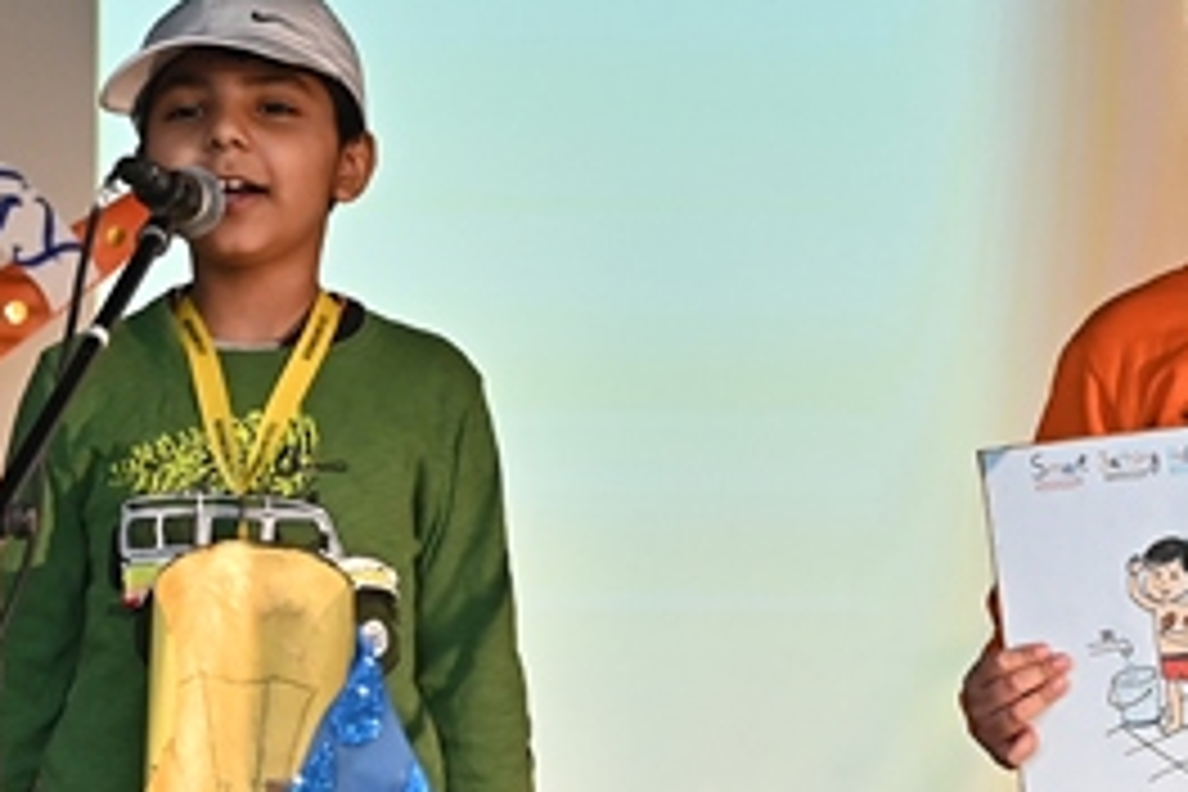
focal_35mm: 198
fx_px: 6533
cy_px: 781
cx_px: 842
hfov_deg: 10.4
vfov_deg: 6.9
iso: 800
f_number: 4
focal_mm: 51
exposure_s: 1/125
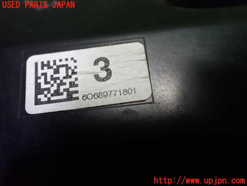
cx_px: 124
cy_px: 93
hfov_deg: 60.0
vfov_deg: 46.8
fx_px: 214
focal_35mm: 30
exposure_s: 1/125
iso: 500
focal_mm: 5.4
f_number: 2.3
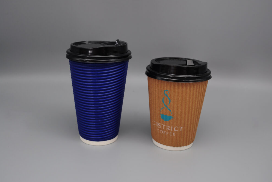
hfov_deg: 50.1
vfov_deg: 34.6
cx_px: 139
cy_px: 90
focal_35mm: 39
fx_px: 291
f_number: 7.1
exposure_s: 1/30
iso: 160
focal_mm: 25
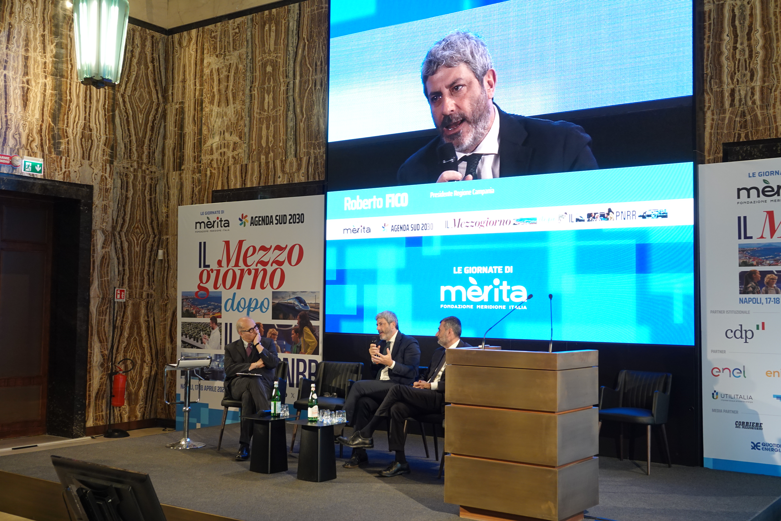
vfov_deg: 34.2
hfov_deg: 49.6
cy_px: 260
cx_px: 390
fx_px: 846
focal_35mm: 39
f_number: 3.2
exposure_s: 1/40
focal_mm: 14.16
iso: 400
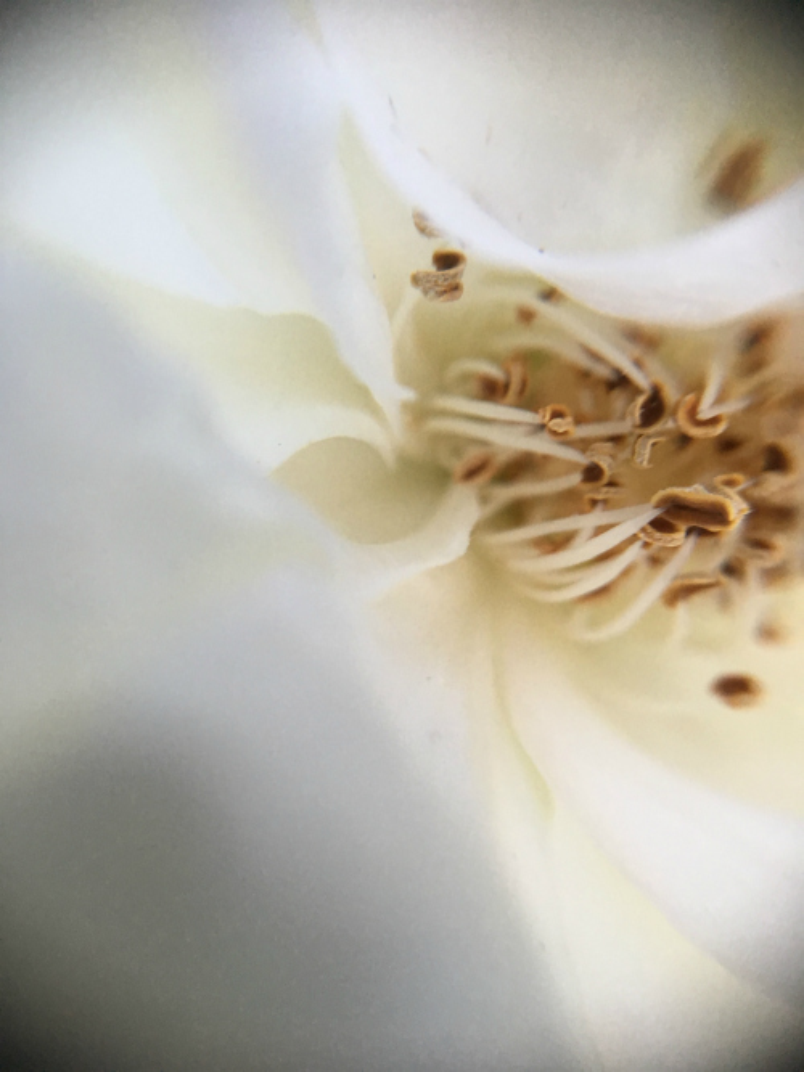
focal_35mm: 29
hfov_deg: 48.2
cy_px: 536
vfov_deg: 61.7
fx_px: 898
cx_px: 402
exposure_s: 1/30
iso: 40
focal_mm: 4.15
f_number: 2.2
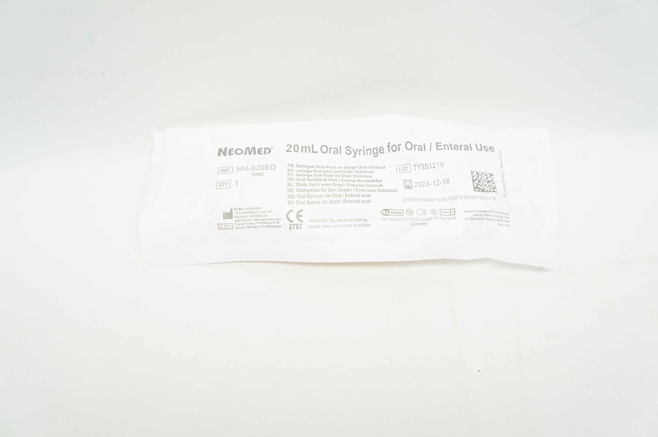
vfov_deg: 29.8
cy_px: 218
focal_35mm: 45
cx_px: 329
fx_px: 822
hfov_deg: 43.6
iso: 400
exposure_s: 1/80
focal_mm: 30
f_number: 5
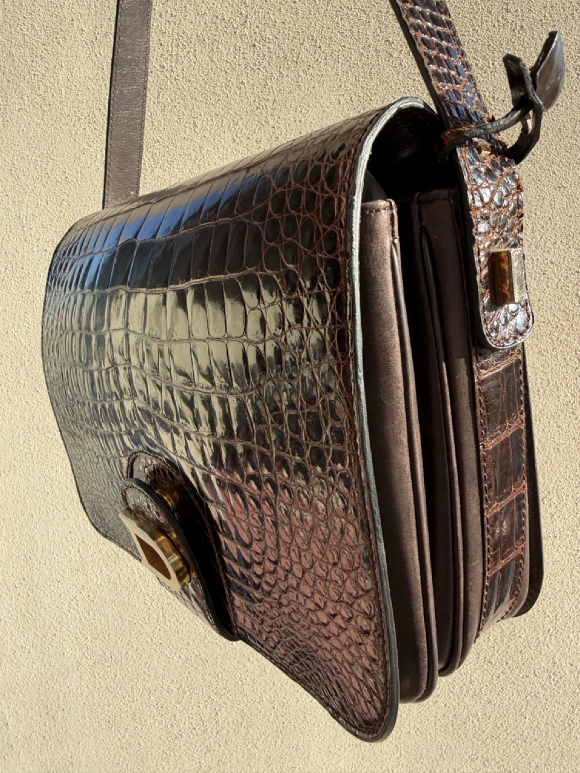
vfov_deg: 71.6
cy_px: 386
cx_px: 290
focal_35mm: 24
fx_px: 536
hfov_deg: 56.8
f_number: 2.2
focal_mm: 2.22
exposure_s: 1/191
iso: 40
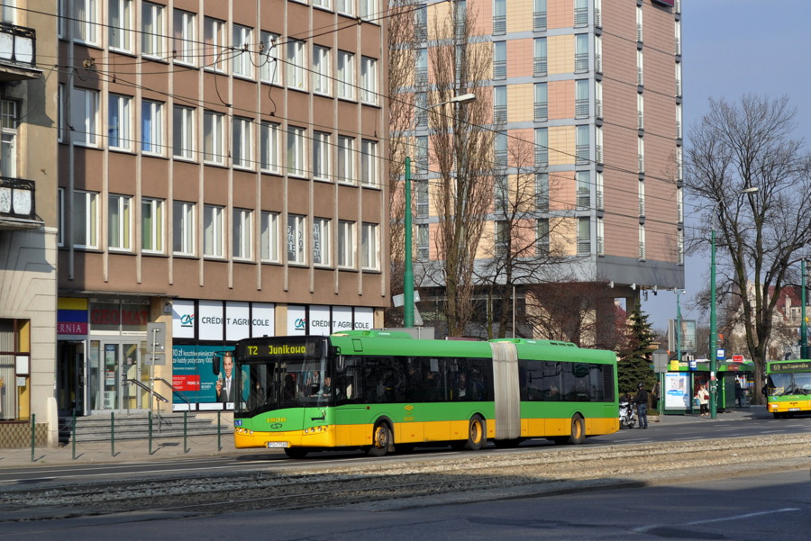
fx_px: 1859
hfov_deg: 24.6
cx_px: 406
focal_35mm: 82
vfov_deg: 16.6
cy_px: 270
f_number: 10
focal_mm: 55
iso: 200
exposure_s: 1/400
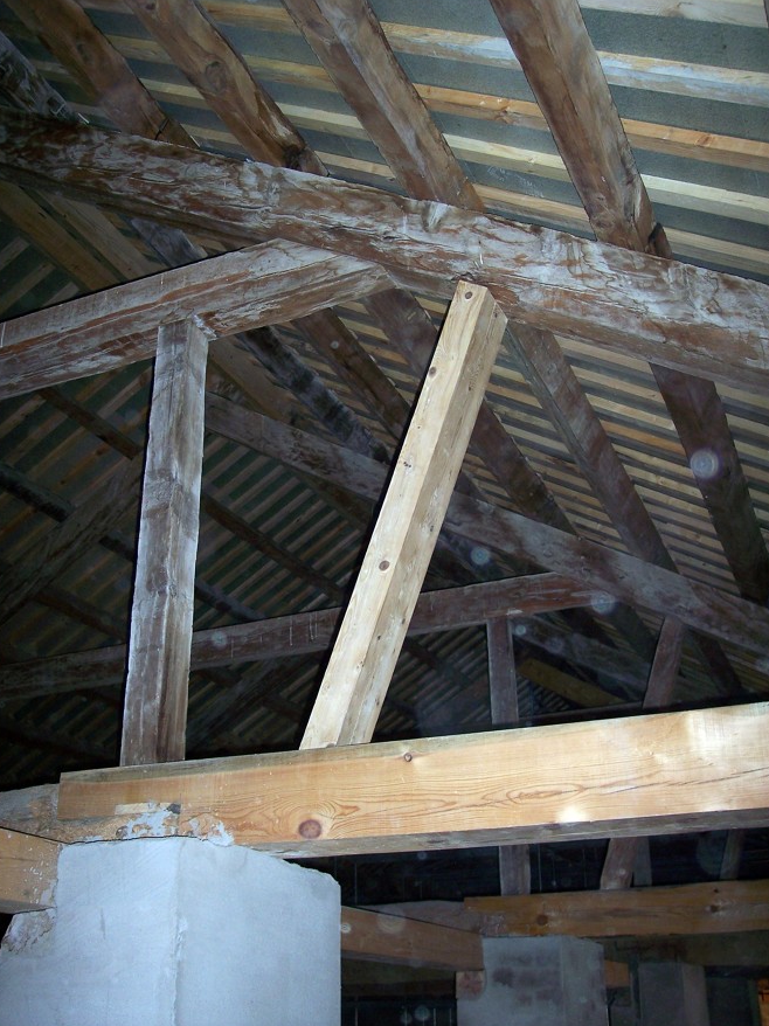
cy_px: 515
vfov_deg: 46.8
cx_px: 377
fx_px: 1185
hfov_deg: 35.9
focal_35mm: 40
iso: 100
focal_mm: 8
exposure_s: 1/60
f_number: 2.8
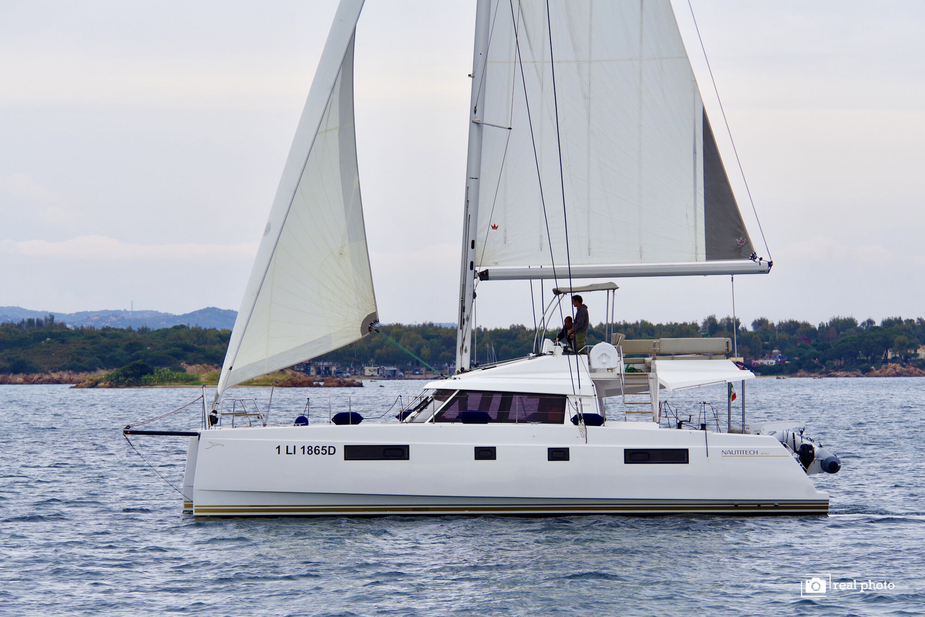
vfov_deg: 6.9
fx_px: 5139
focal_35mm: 200
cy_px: 308
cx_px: 462
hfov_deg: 10.3
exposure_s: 1/800
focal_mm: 200
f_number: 10
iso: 400
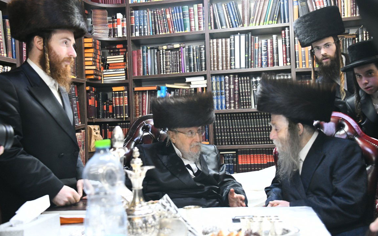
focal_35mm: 45
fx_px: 463
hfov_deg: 44.4
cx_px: 189
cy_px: 119
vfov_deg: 28.6
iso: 4000
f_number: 5
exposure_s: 1/50
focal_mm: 44
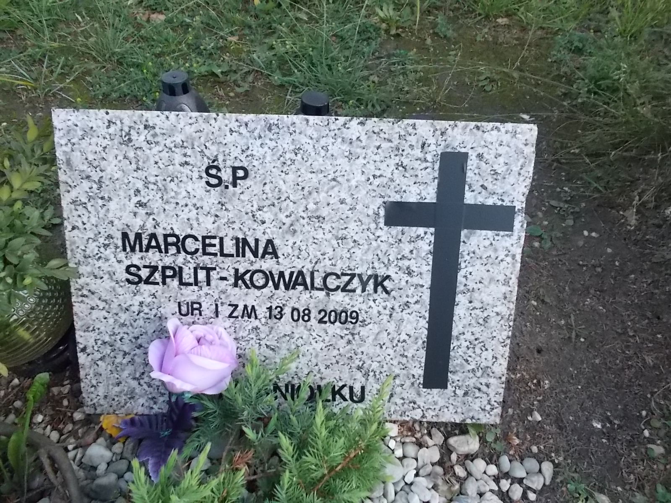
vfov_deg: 53.1
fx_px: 504
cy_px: 252
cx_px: 336
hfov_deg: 67.3
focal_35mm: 26
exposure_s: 1/160
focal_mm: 4.6
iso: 400
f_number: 8
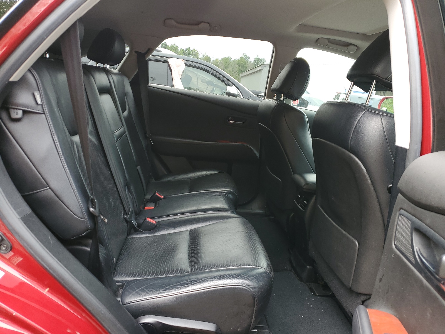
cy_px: 167
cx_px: 222
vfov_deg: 53.1
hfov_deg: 67.3
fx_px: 334
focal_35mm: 26
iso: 50
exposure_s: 1/161
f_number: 1.5
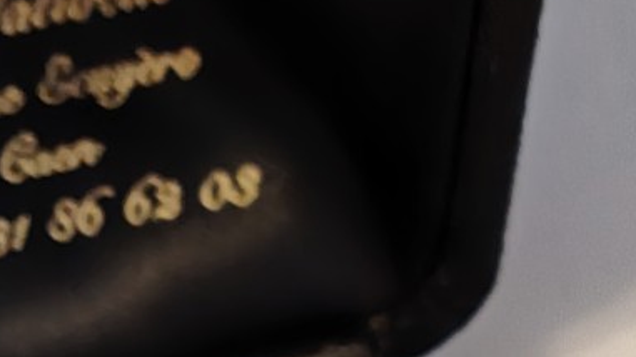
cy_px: 469
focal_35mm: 144
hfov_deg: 14.8
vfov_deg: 8.3
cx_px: 109
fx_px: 2428
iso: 1172
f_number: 1.75
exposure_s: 1/25
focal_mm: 5.25
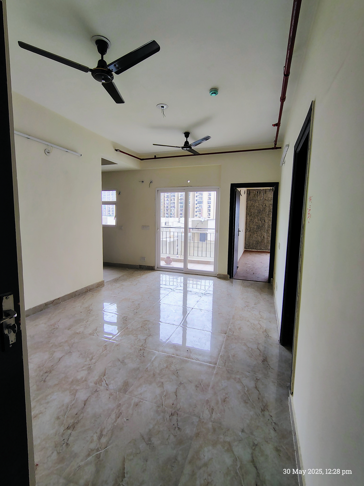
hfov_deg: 78.1
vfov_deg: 94.5
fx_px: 224
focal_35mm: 16
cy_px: 243
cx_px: 182
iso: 158
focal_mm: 2.13
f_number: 2.2
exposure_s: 1/100
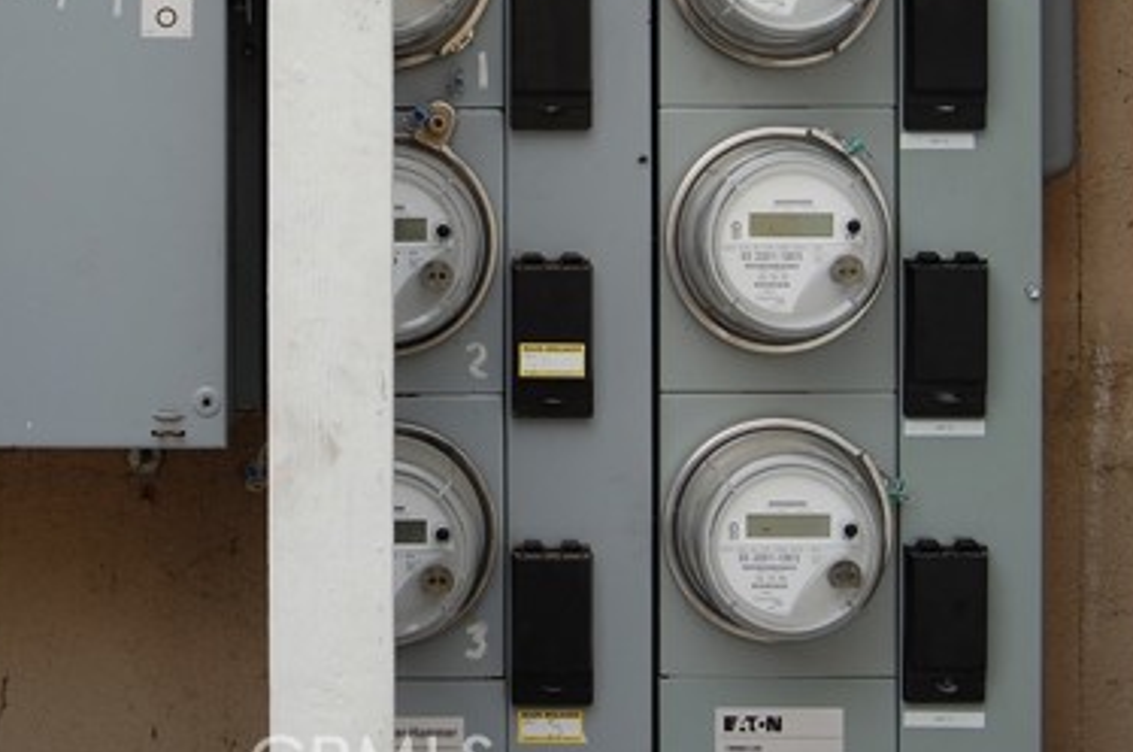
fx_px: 2419
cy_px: 164
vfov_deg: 17.5
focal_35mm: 77
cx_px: 342
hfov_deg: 26.2
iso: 200
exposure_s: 1/250
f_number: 8
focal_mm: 30
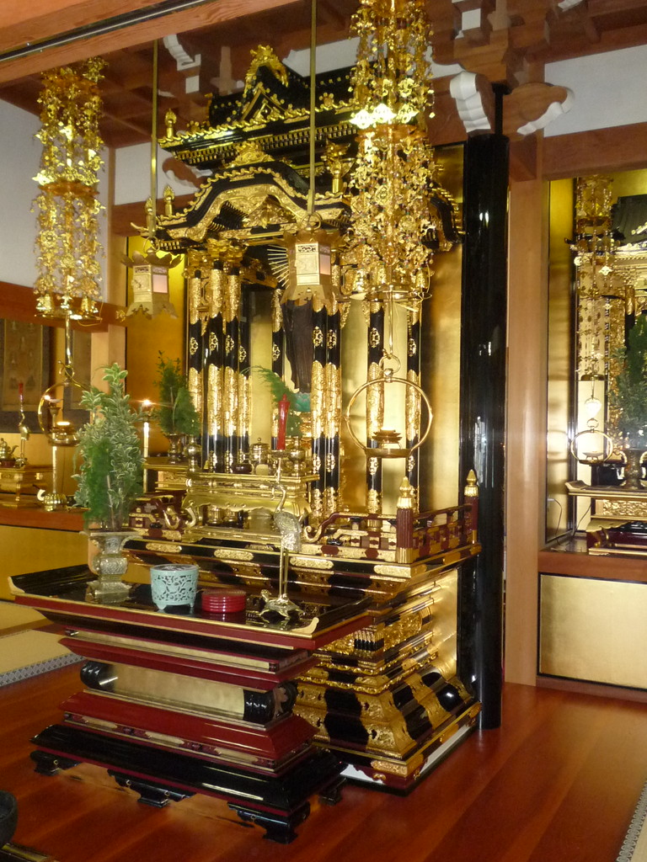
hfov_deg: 44.2
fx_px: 797
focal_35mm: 32
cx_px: 324
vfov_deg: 56.8
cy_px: 431
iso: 400
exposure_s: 1/30
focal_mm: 4.4
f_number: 2.8
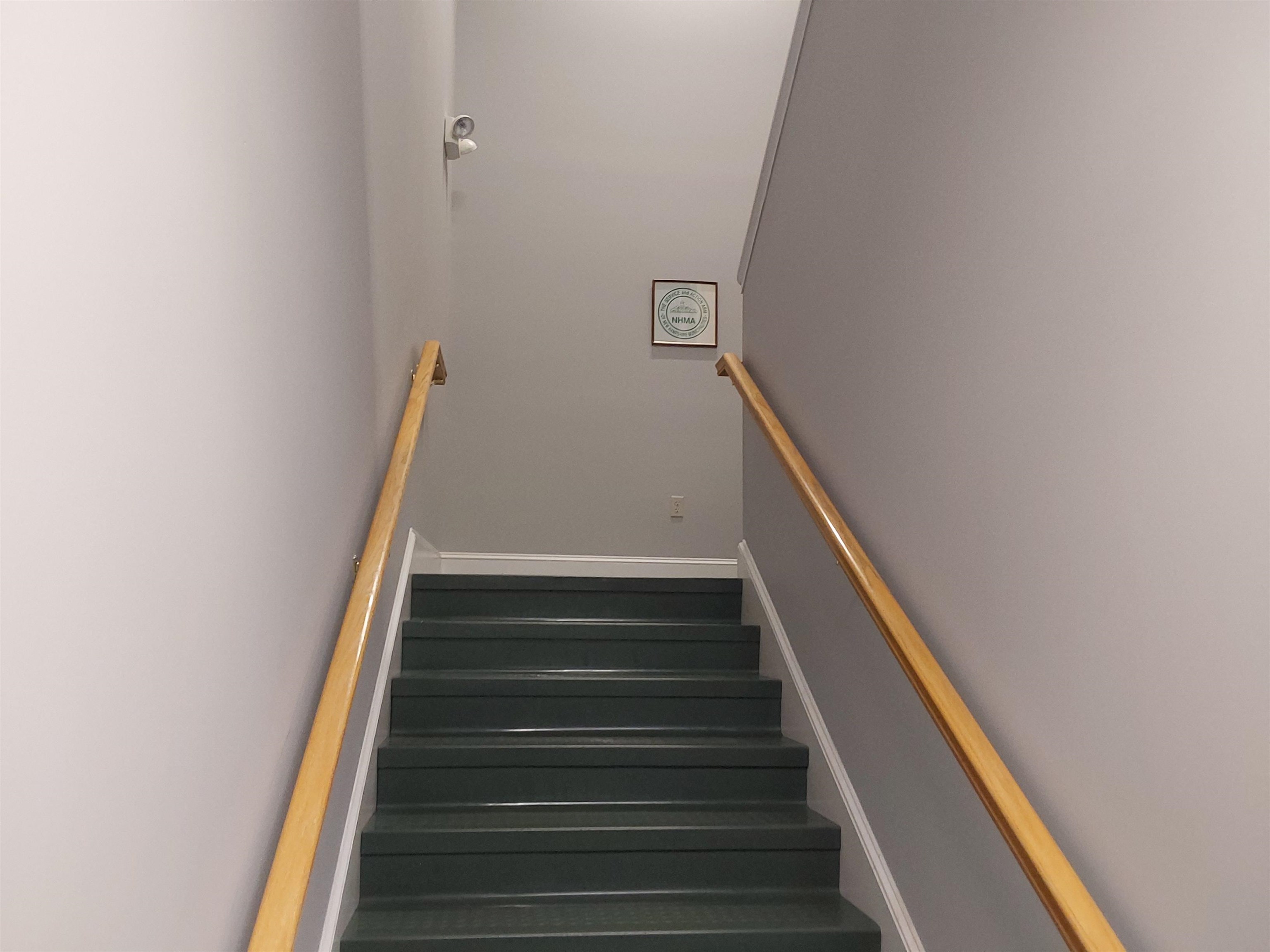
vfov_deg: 49.7
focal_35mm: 28
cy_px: 476
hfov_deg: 63.4
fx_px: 1027
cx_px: 635
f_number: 1.9
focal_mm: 2.91
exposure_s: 1/25
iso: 250
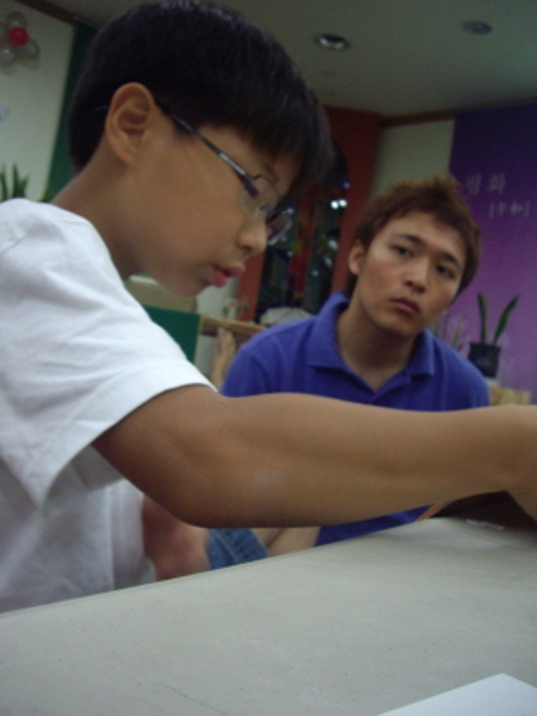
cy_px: 358
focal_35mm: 38
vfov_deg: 49.0
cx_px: 268
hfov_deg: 37.7
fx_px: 786
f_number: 2.7
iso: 200
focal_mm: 6.2
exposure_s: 1/20
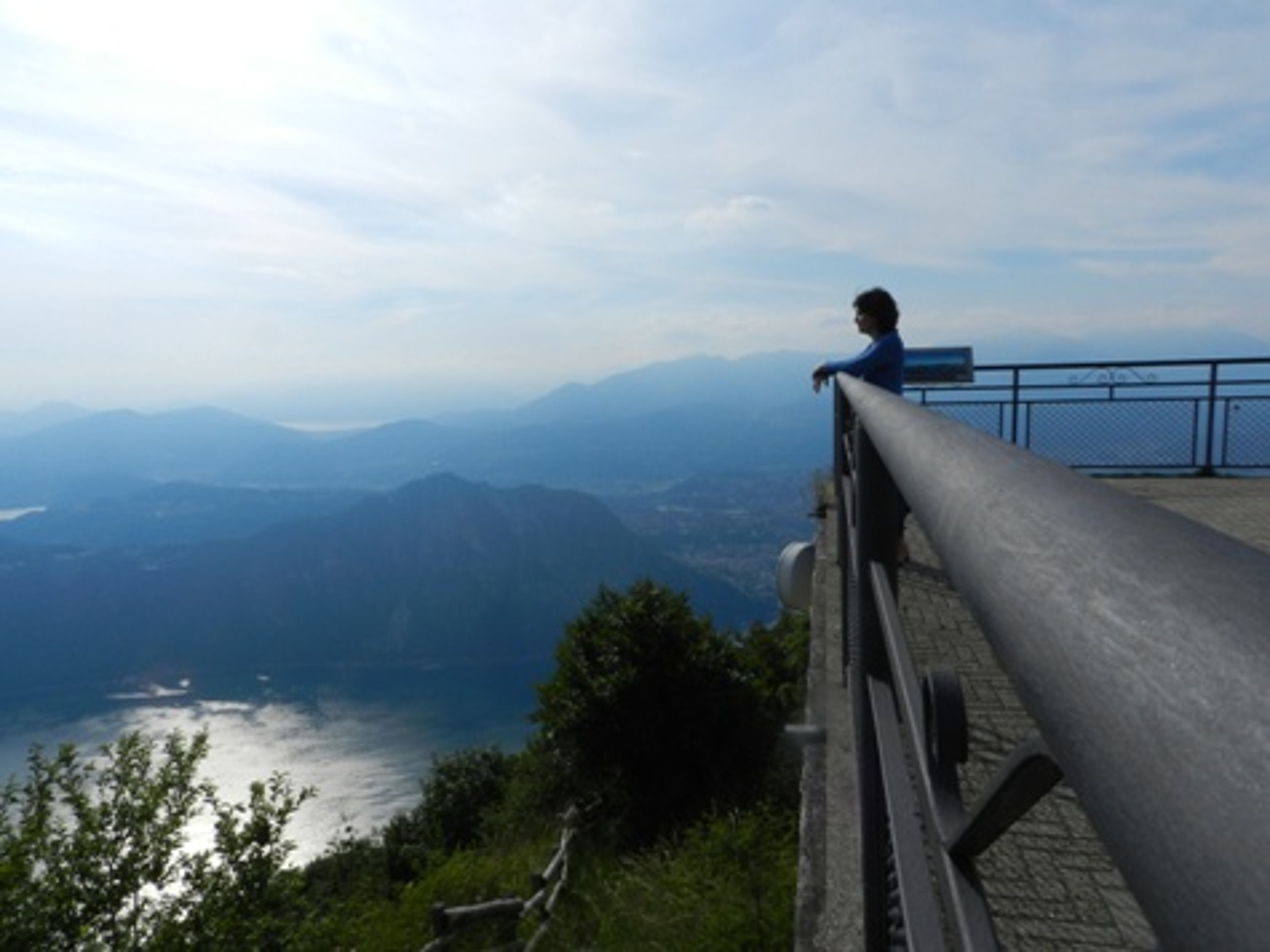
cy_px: 476
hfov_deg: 73.9
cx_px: 635
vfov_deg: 58.9
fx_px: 844
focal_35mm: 23
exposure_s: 1/1000
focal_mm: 4
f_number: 6.3
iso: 160
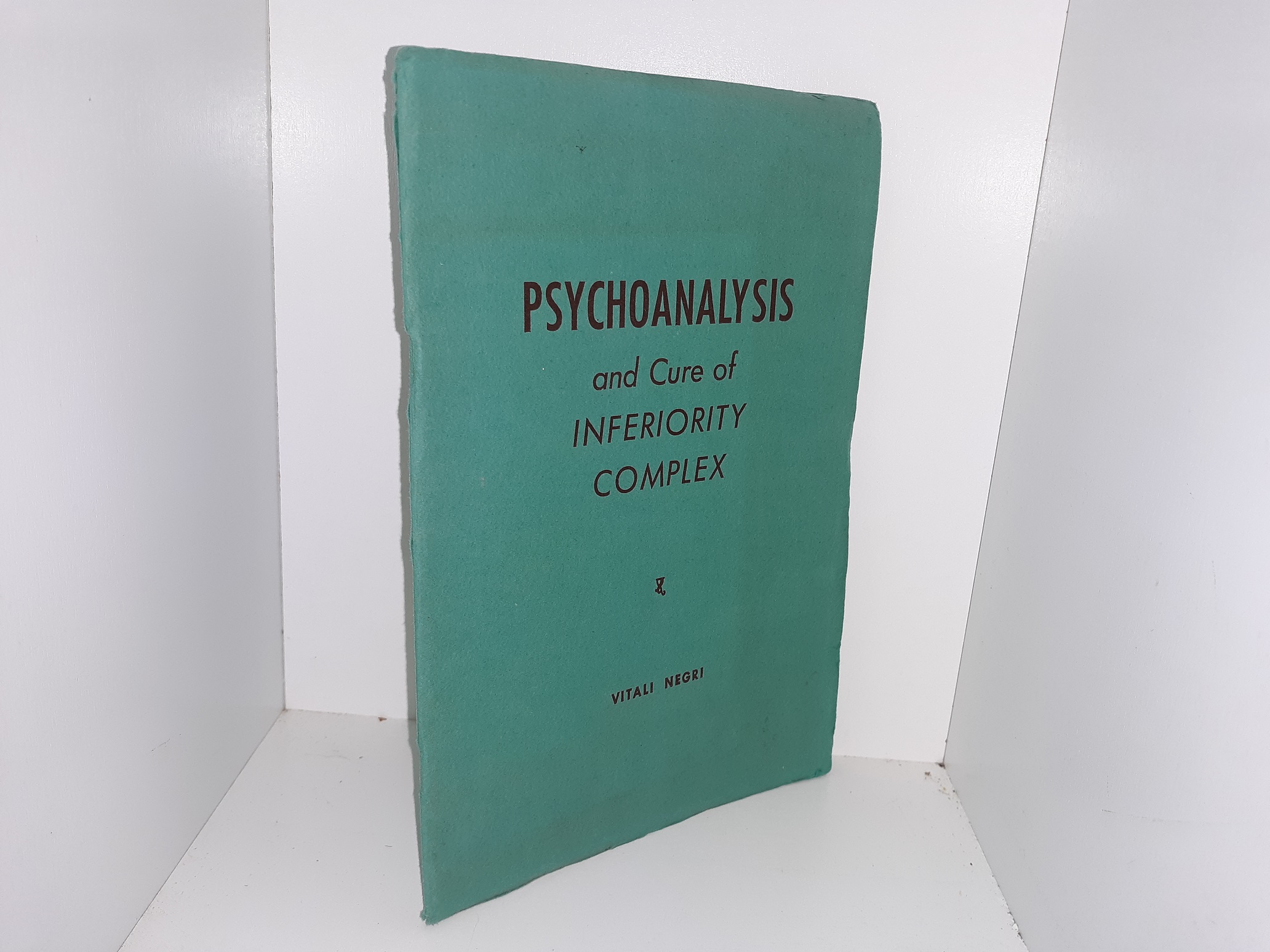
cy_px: 476
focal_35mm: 28
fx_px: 1027
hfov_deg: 63.4
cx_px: 635
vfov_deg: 49.7
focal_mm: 3.7
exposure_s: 1/122
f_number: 1.7
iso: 40
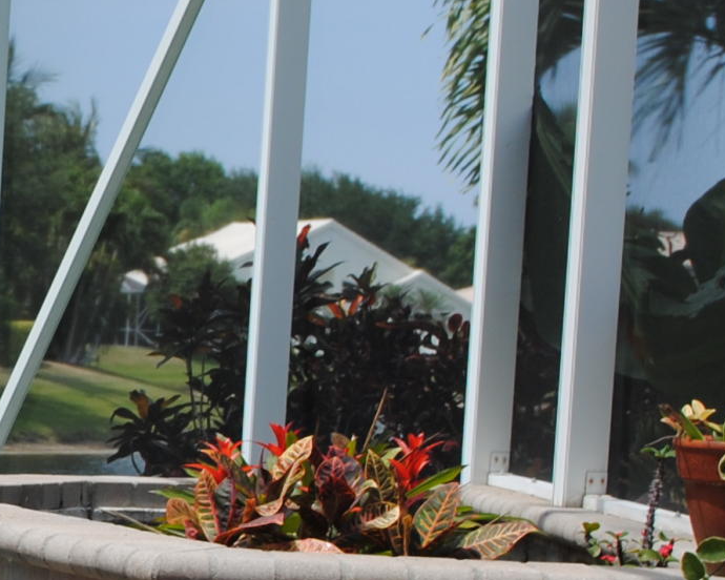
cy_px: 422
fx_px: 3154
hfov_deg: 12.5
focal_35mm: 147
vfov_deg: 10.5
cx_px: -357
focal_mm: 24
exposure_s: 1/200
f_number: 7.1
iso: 100
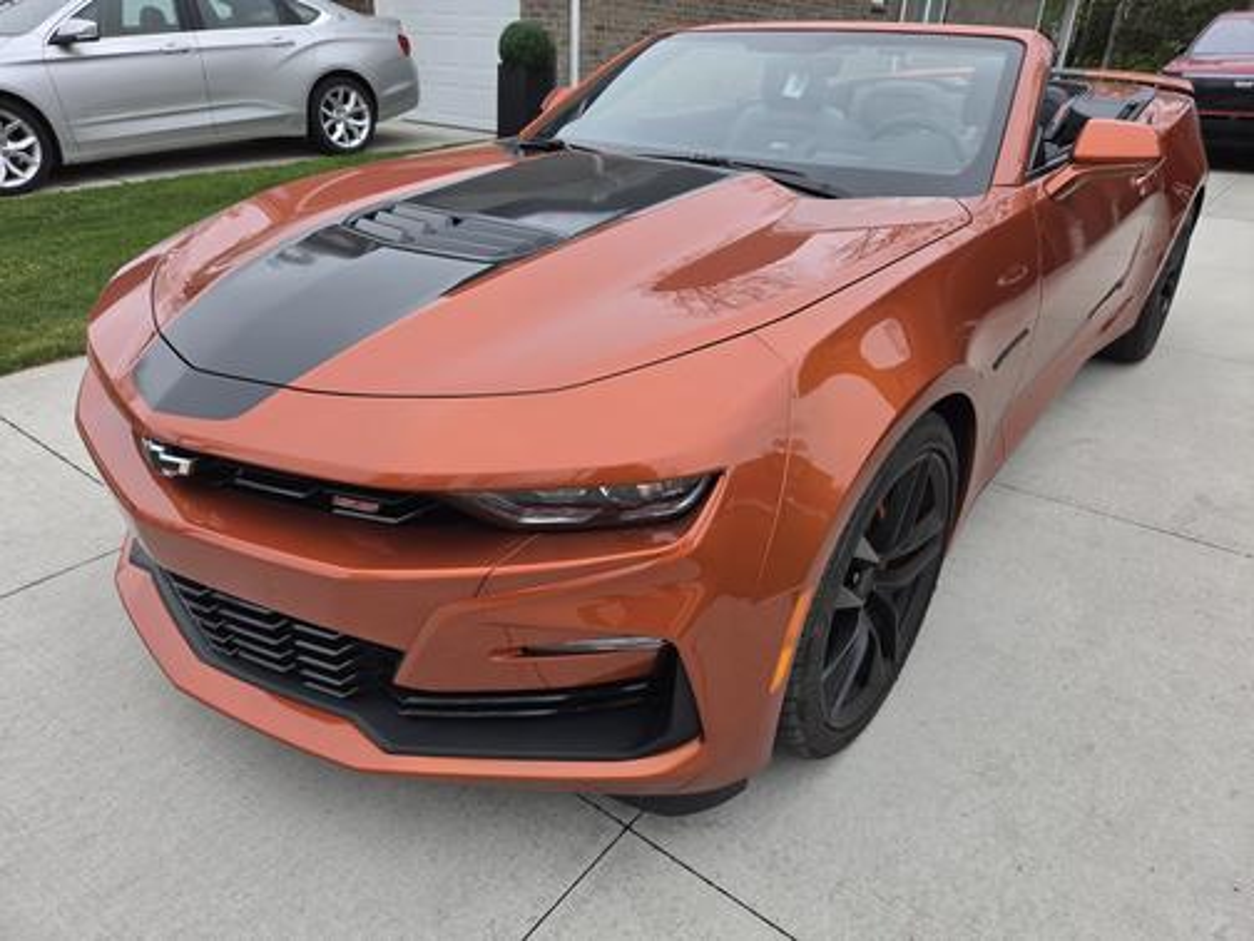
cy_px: 470
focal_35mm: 23
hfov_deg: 73.9
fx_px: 833
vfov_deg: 58.9
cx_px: 627
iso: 80
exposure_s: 1/947
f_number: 1.8
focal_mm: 5.4
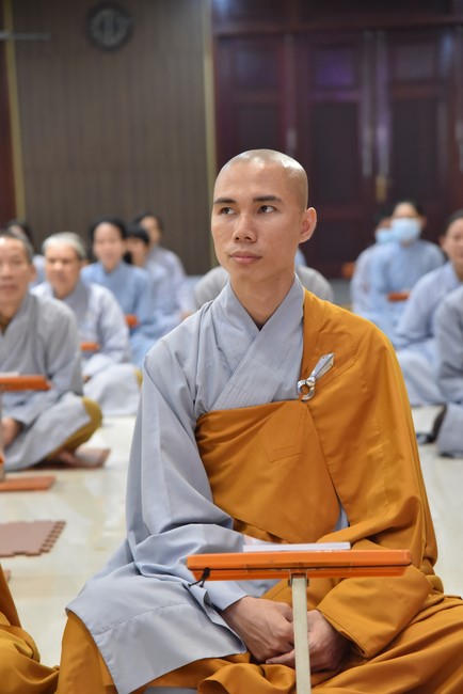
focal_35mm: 105
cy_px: 347
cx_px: 232
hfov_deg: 13.1
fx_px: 2023
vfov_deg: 19.4
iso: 3200
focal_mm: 105
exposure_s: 1/125
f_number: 5
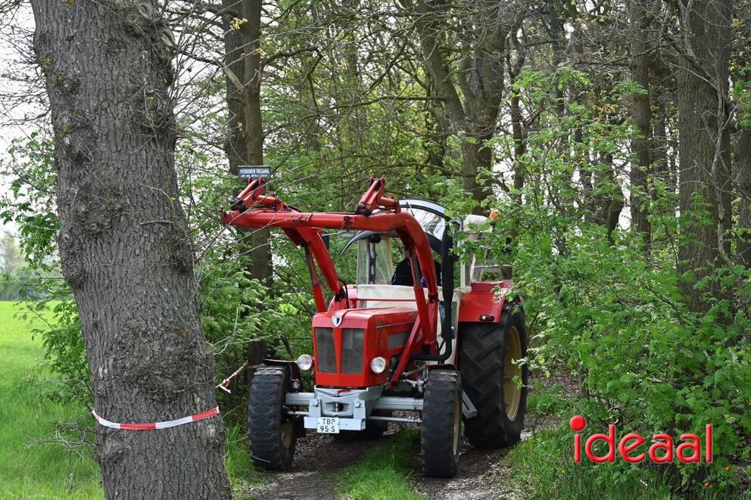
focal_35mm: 70
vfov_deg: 19.4
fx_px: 1460
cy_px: 250
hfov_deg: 28.8
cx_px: 376
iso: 180
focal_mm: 47
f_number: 5.6
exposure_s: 1/250
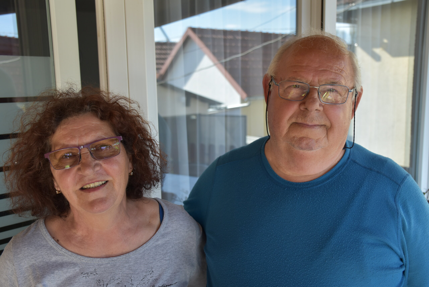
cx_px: 214
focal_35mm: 34
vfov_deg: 38.4
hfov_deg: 55.1
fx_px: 411
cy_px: 144
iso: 200
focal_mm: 23
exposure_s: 1/160
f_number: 3.8
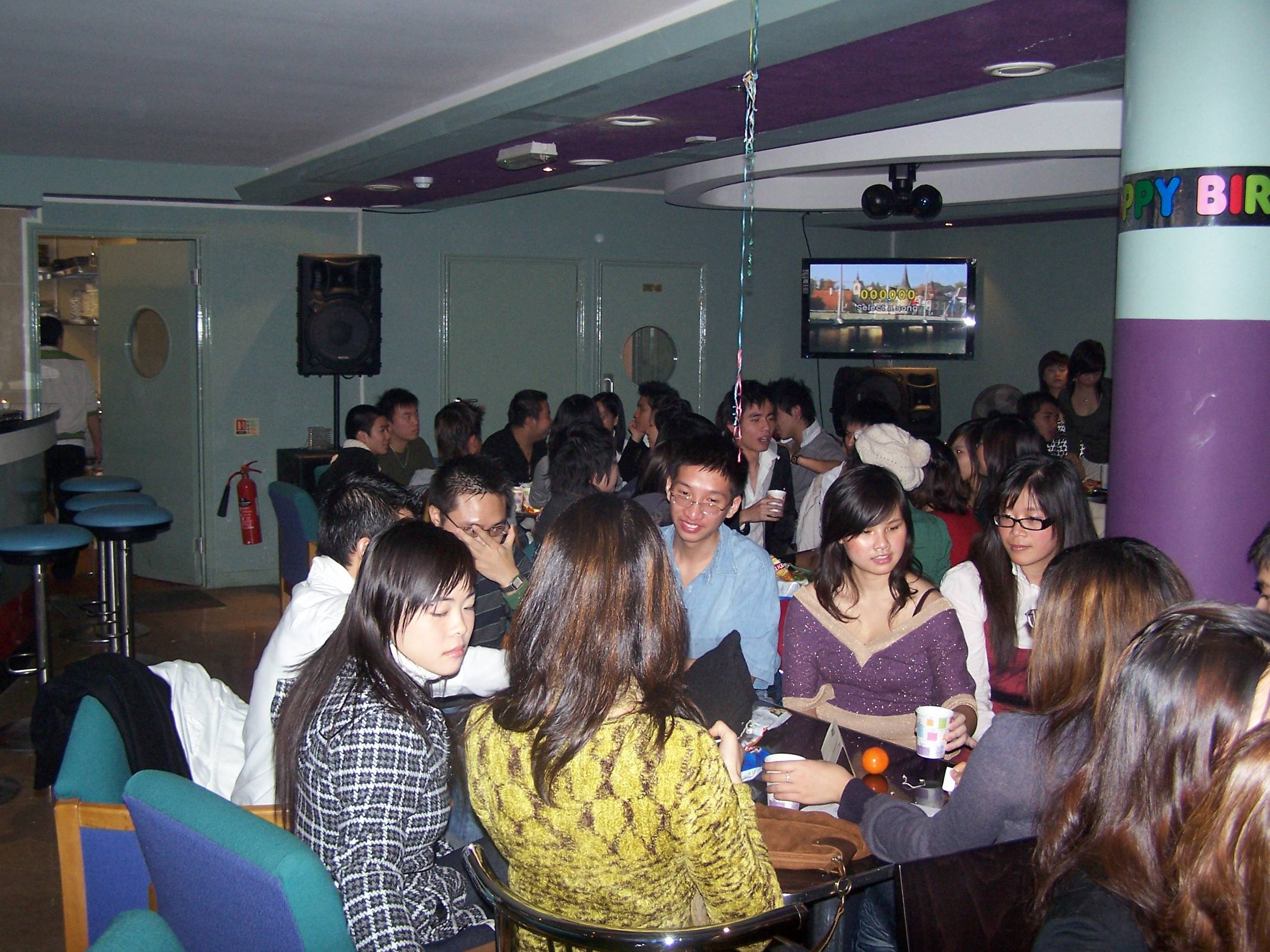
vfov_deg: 37.7
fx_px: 1394
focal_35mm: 38
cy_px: 476
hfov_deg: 49.0
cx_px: 635
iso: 140
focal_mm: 6.3
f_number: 2.8
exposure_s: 1/60
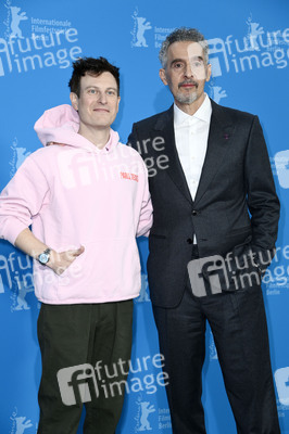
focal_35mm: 85
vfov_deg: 23.9
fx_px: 1025
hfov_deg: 16.0
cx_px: 144
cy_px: 217
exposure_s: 1/250
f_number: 5.6
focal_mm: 85
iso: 1250
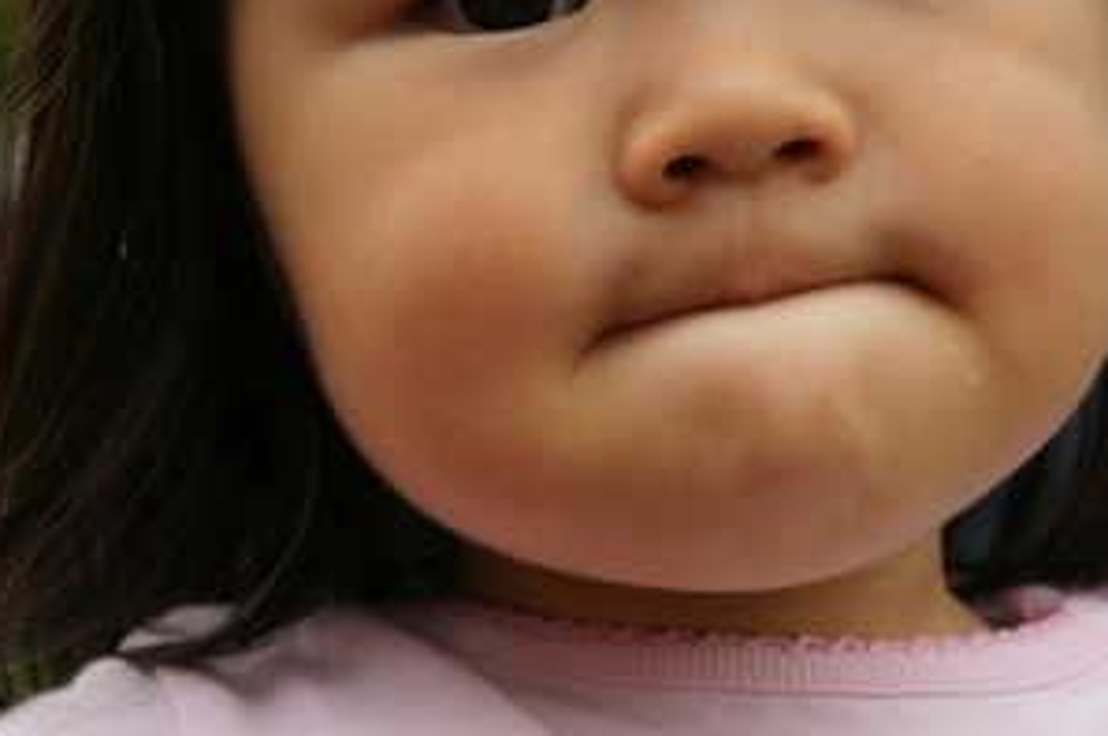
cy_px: 333
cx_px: 461
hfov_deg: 13.9
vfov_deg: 9.2
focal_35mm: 148
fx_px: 4550
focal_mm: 70
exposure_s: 1/320
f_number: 6.3
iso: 200
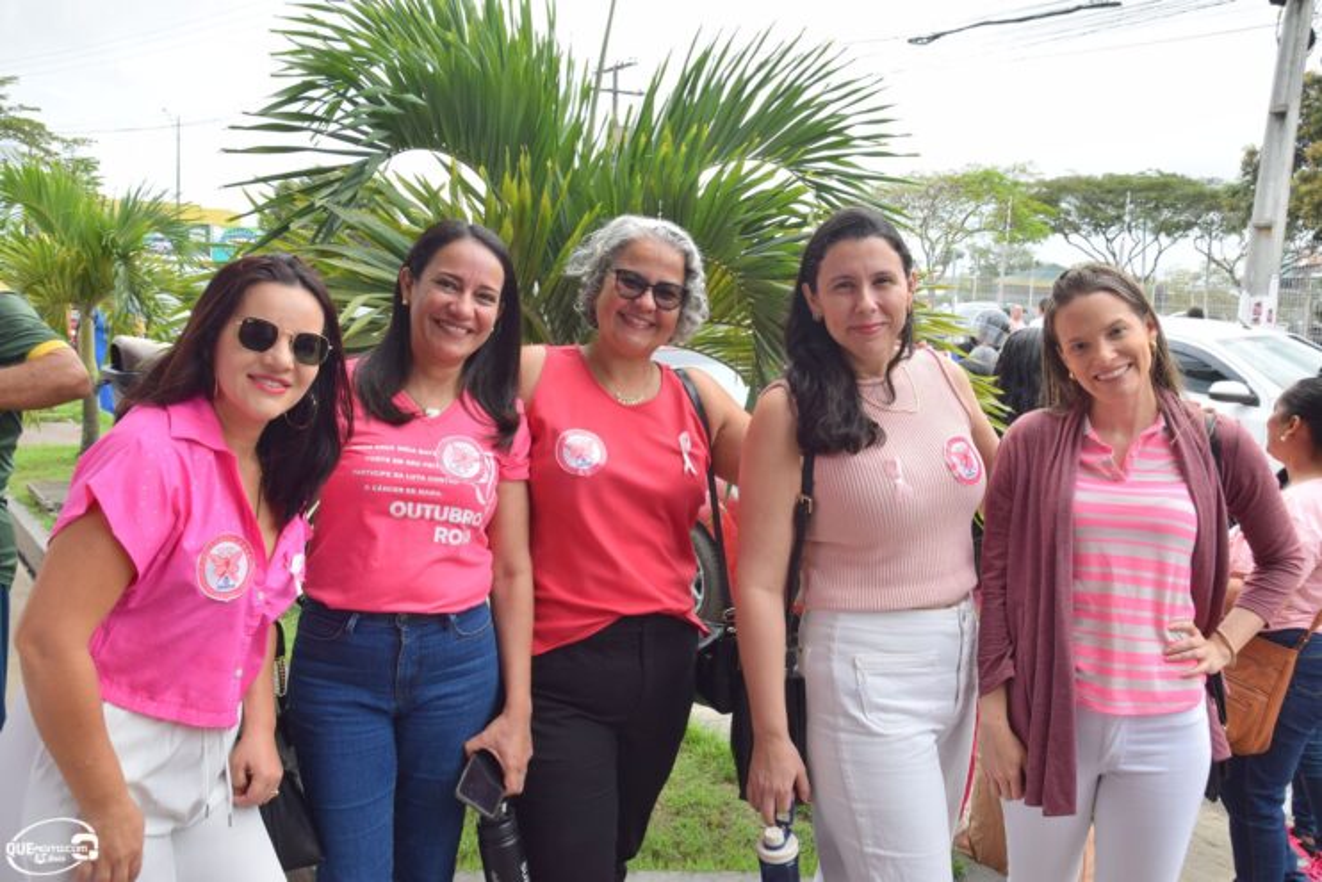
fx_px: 1212
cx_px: 661
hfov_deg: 57.2
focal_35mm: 33
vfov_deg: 40.0
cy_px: 441
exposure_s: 1/250
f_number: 8
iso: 280
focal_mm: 22
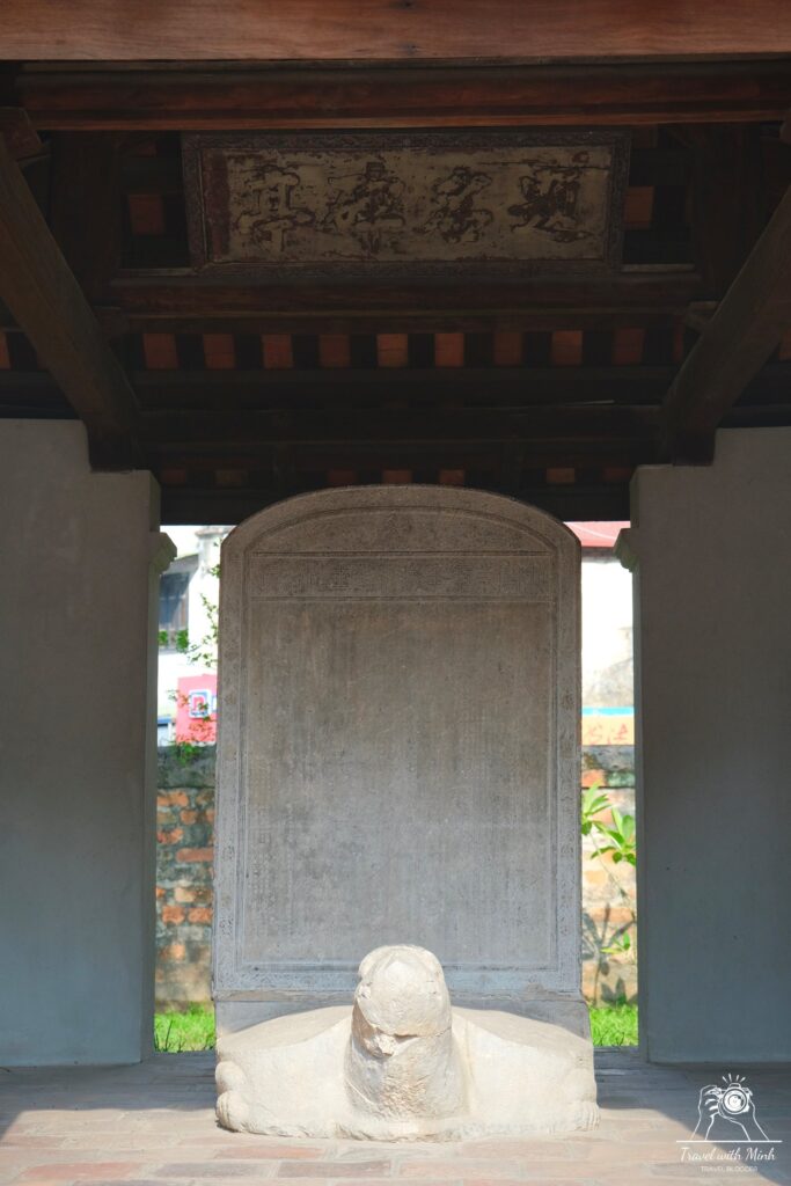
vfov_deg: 28.8
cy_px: 593
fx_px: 2306
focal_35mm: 70
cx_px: 396
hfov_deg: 19.5
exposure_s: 1/800
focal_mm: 46.6
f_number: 4
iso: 800
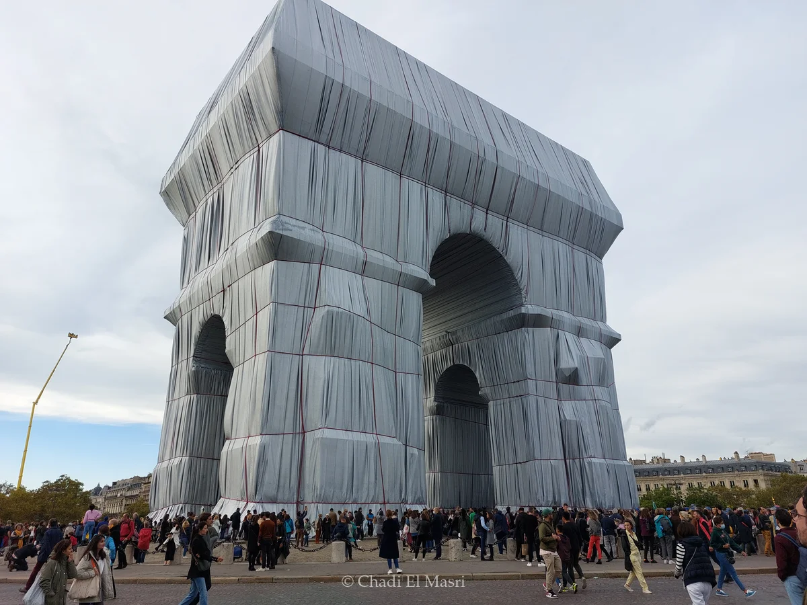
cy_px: 302
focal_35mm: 24
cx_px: 404
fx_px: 560
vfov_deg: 56.8
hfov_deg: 71.6
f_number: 1.8
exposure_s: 1/467
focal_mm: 5.23
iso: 25
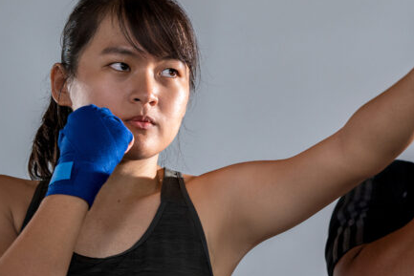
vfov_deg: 6.8
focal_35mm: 202
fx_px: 2324
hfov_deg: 10.1
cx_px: 425
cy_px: 180
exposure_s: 1/125
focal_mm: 85
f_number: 2.8
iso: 250
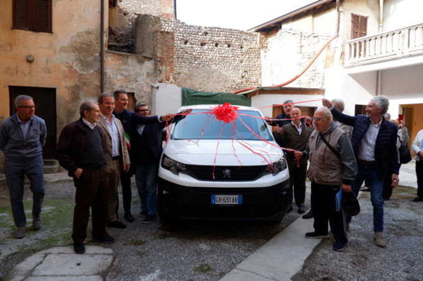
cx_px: 212
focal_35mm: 23
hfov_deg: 76.1
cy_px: 140
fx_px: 270
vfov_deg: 55.1
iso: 200
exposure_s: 1/125
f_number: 5
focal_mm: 15
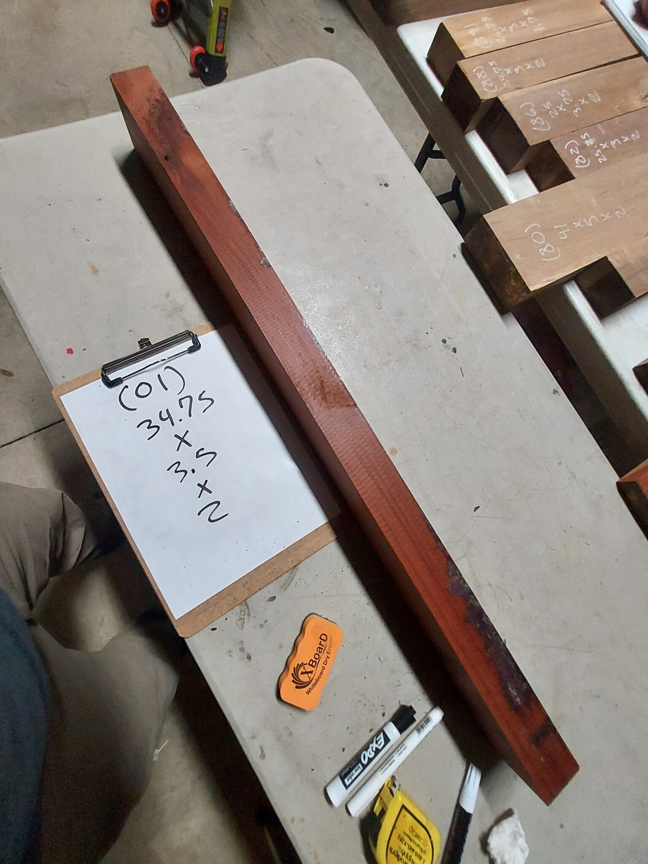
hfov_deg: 89.9
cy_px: 432
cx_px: 324
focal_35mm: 13
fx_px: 324
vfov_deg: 106.2
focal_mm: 1.42
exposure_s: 1/60
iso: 200
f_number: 2.2
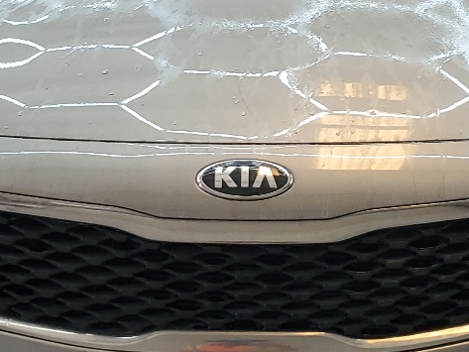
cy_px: 157
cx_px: 260
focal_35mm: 88
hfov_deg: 22.2
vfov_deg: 16.8
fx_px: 1193
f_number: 1.5
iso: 53
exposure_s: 1/120
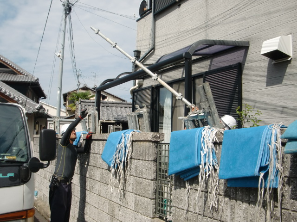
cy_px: 111
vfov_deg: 37.7
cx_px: 148
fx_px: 326
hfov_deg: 49.0
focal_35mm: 38
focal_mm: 6.66
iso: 64
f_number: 3.9
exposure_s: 1/800
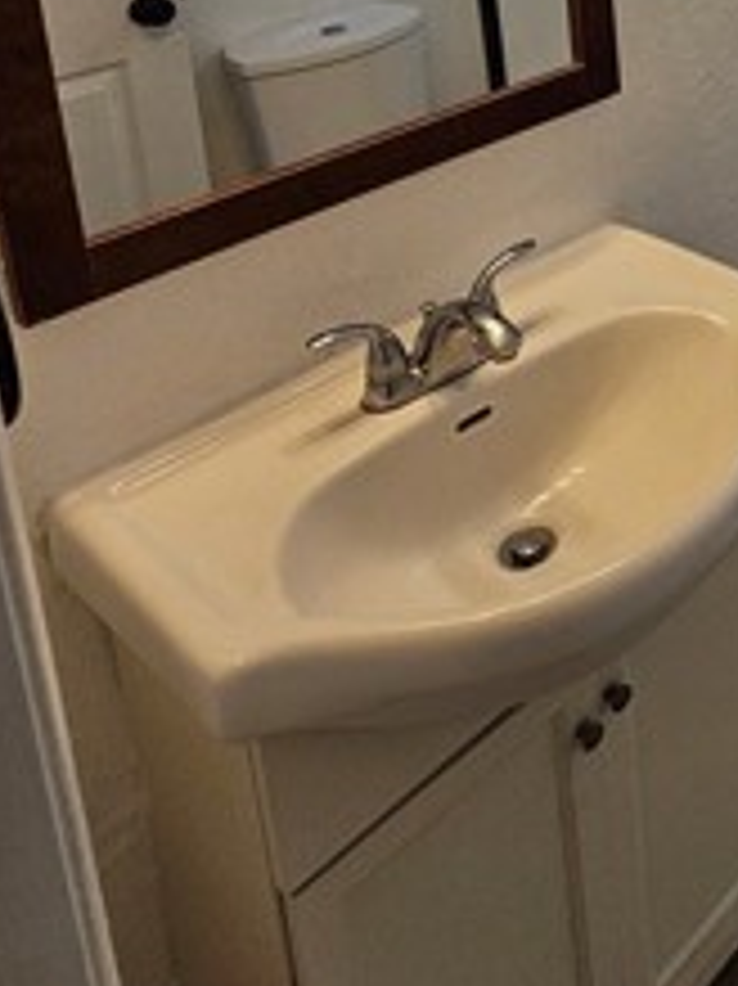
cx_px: 981
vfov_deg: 39.1
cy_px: -126
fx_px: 1081
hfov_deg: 29.6
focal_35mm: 38
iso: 64
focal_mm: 2.2
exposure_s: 1/120
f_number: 2.2
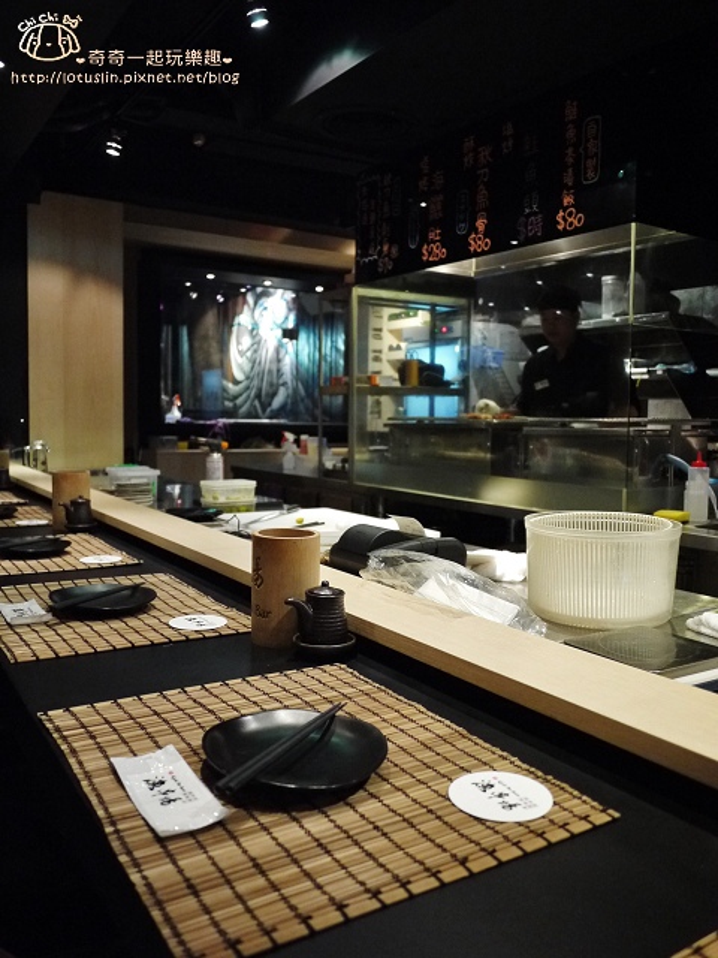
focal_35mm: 28
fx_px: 774
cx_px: 359
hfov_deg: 49.7
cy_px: 479
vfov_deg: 63.4
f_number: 2.5
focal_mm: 14
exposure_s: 1/50
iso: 800
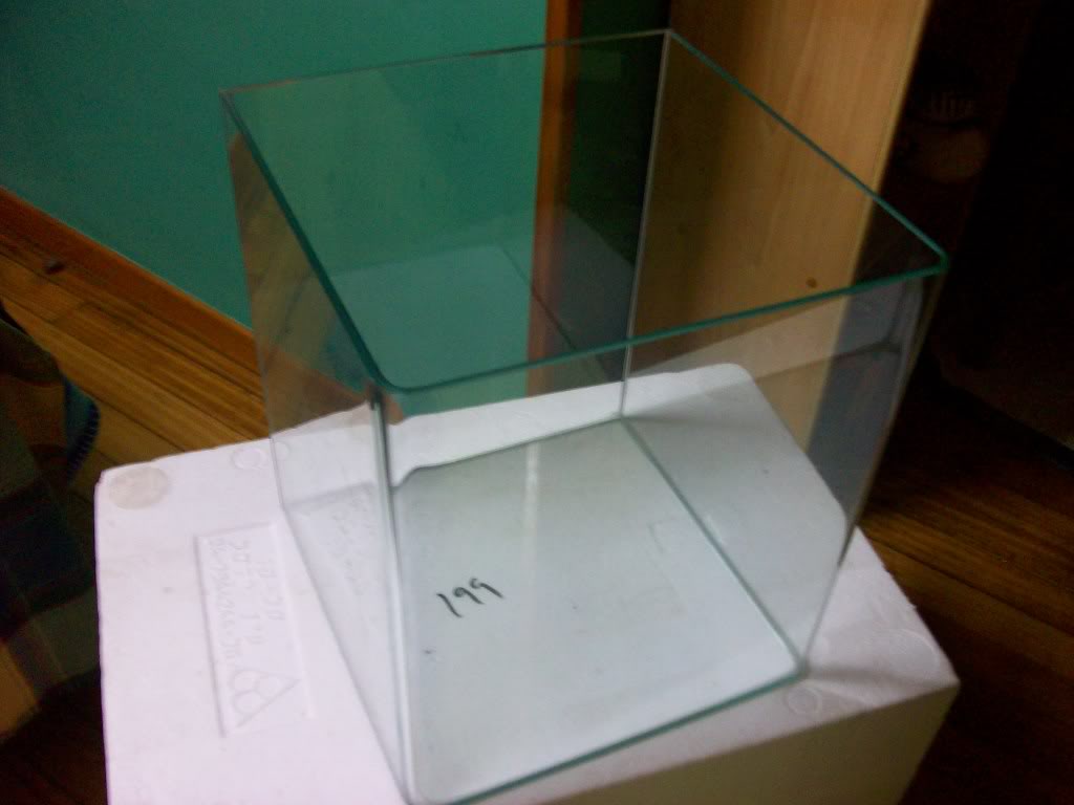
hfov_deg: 54.0
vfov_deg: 41.8
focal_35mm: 34
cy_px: 402
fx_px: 1055
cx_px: 537
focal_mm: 5.7
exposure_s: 1/8
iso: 171
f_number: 2.8
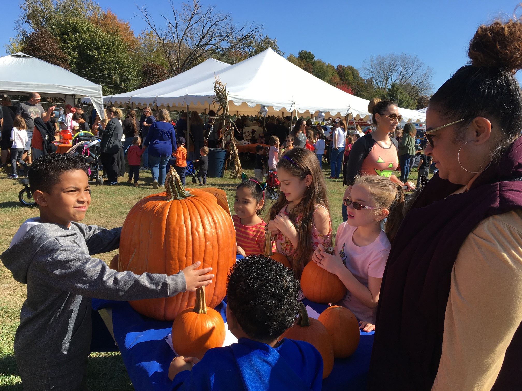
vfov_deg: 48.2
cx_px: 261
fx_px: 437
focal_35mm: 29
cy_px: 196
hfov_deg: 61.7
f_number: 2.2
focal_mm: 4.15
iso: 25
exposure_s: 1/1054
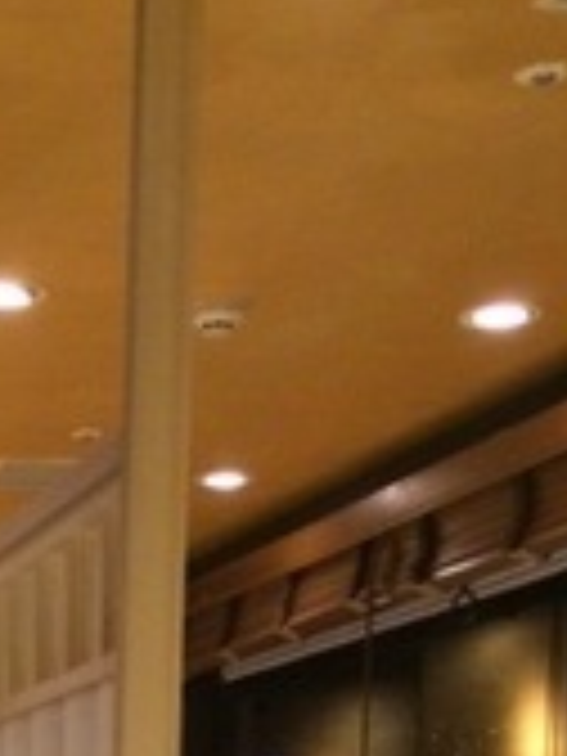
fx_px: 2009
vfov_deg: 18.6
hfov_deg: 15.0
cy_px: 1172
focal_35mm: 92
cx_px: -259
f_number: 2.2
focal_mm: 4.15
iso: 250
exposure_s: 1/30
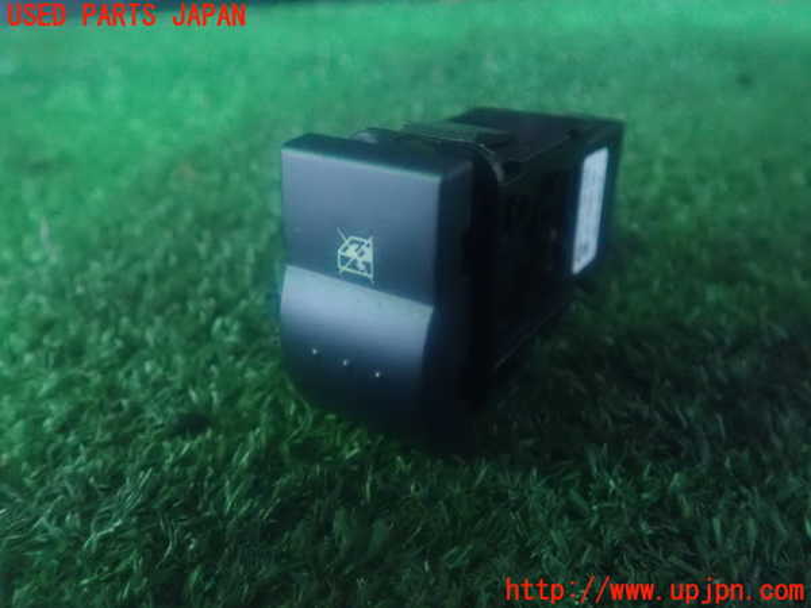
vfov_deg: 46.8
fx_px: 703
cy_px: 304
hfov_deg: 60.0
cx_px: 406
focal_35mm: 30
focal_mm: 5.5
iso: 1600
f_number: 2.3
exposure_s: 1/20
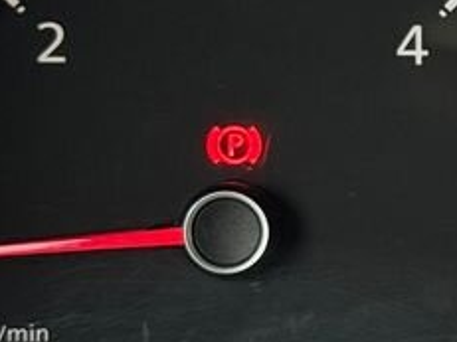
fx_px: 2811
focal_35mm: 213
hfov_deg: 8.9
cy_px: 186
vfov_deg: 7.0
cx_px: 851
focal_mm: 6.76
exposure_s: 1/60
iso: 160
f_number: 1.78
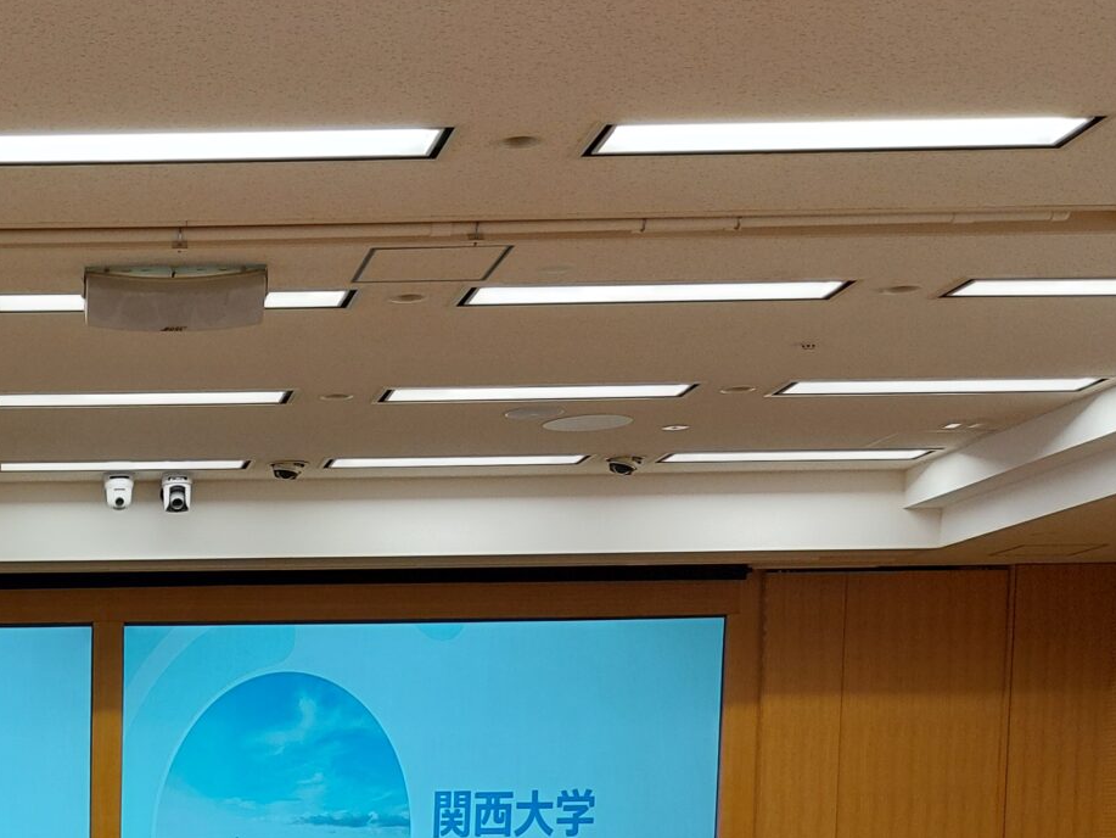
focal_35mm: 67
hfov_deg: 27.1
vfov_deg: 20.3
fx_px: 2160
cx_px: -46
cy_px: 1057
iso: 50
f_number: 1.8
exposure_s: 1/60
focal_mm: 5.23
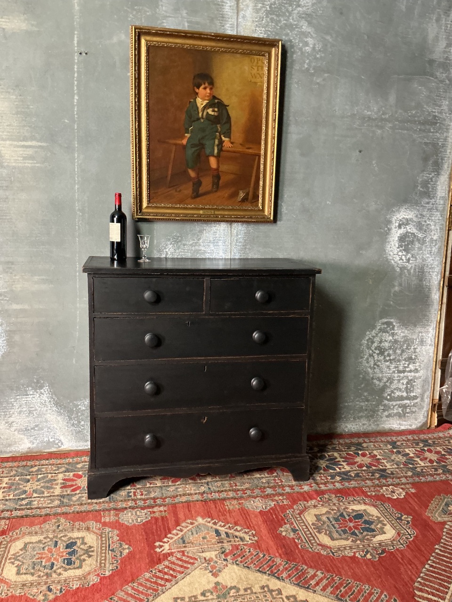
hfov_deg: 48.2
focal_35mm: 29
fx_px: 505
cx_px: 226
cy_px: 301
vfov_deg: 61.7
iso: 250
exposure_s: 1/33
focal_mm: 3
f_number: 1.8
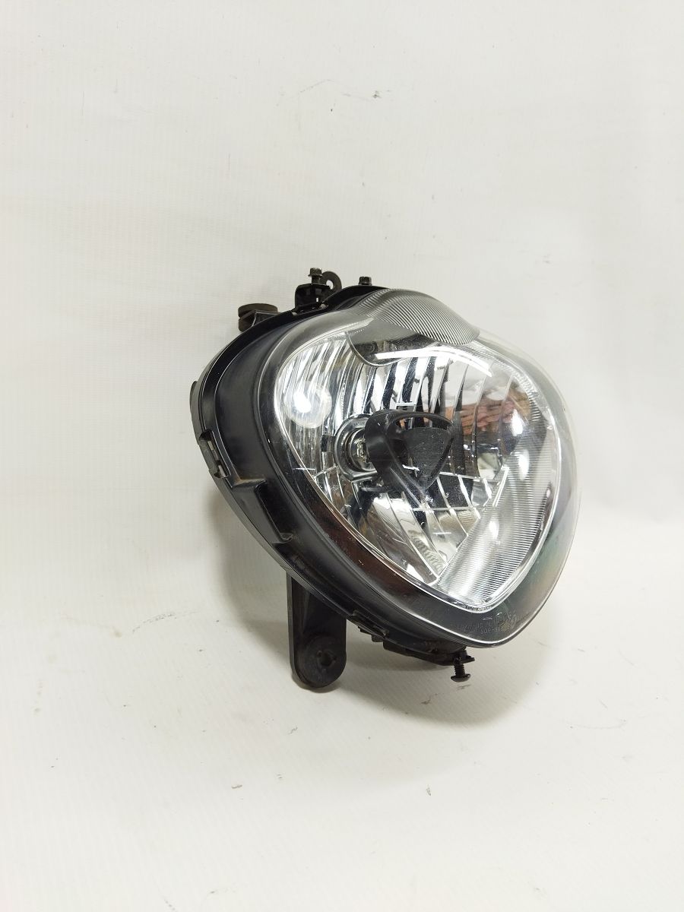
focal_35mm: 27
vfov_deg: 65.3
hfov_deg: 51.4
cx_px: 342
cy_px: 456
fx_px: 711
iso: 132
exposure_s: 1/100
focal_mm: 4.71
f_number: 1.79
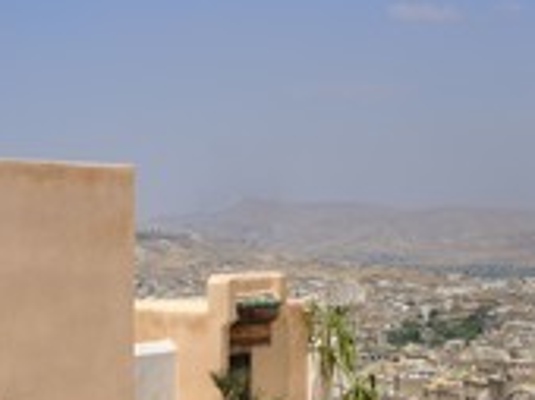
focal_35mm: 119
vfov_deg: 12.4
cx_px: 223
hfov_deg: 16.6
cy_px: 324
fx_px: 1837
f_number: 16
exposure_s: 1/160
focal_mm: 50
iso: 200
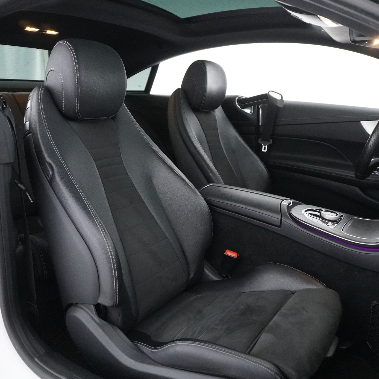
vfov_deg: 52.5
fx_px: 384
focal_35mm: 31
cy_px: 190
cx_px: 216
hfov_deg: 52.4
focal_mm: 16
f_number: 3.5
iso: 6400
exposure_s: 1/100
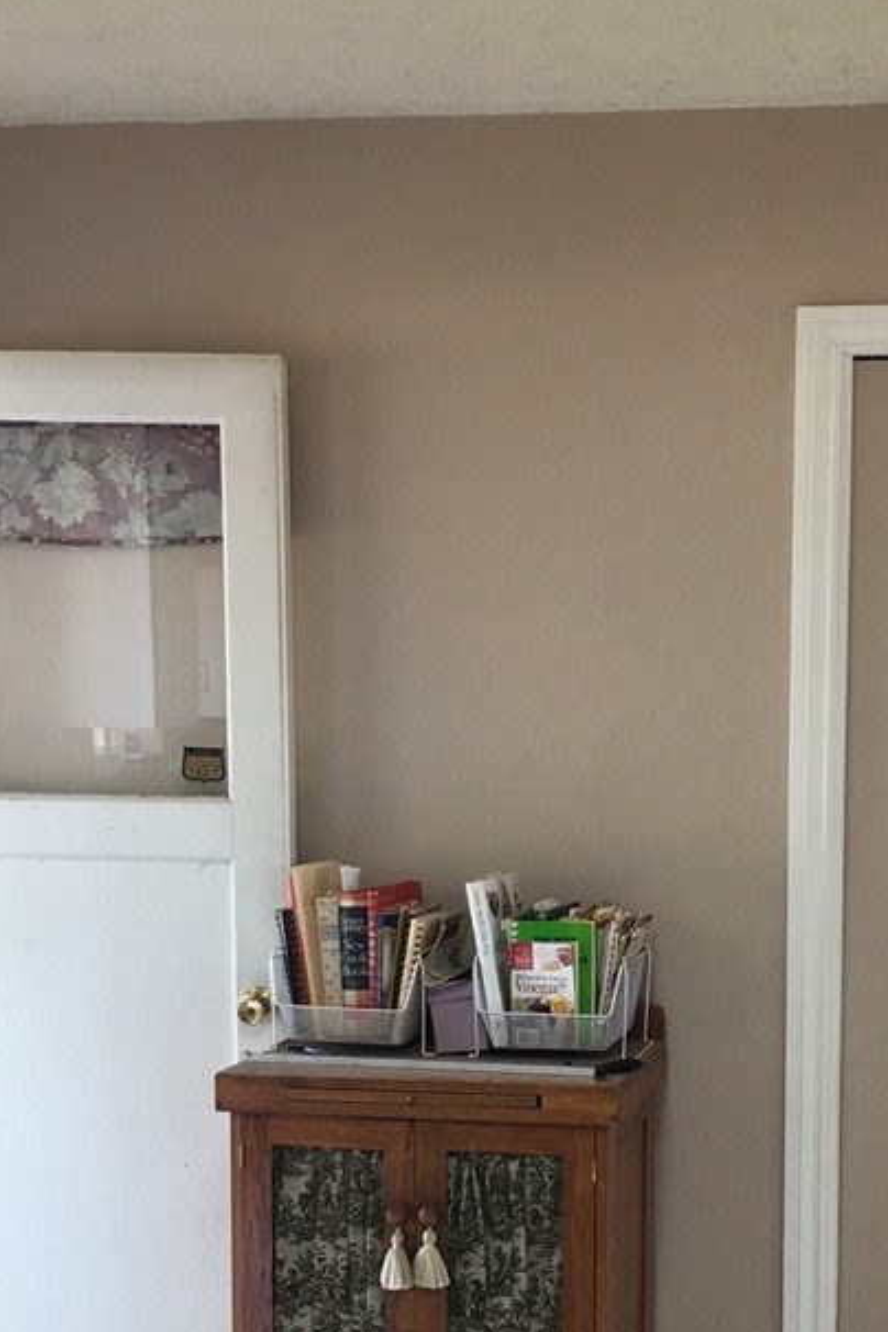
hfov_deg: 26.2
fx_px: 1887
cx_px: 659
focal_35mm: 51
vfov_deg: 38.1
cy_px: 956
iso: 25
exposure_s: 1/15
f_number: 2.2
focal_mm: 4.15
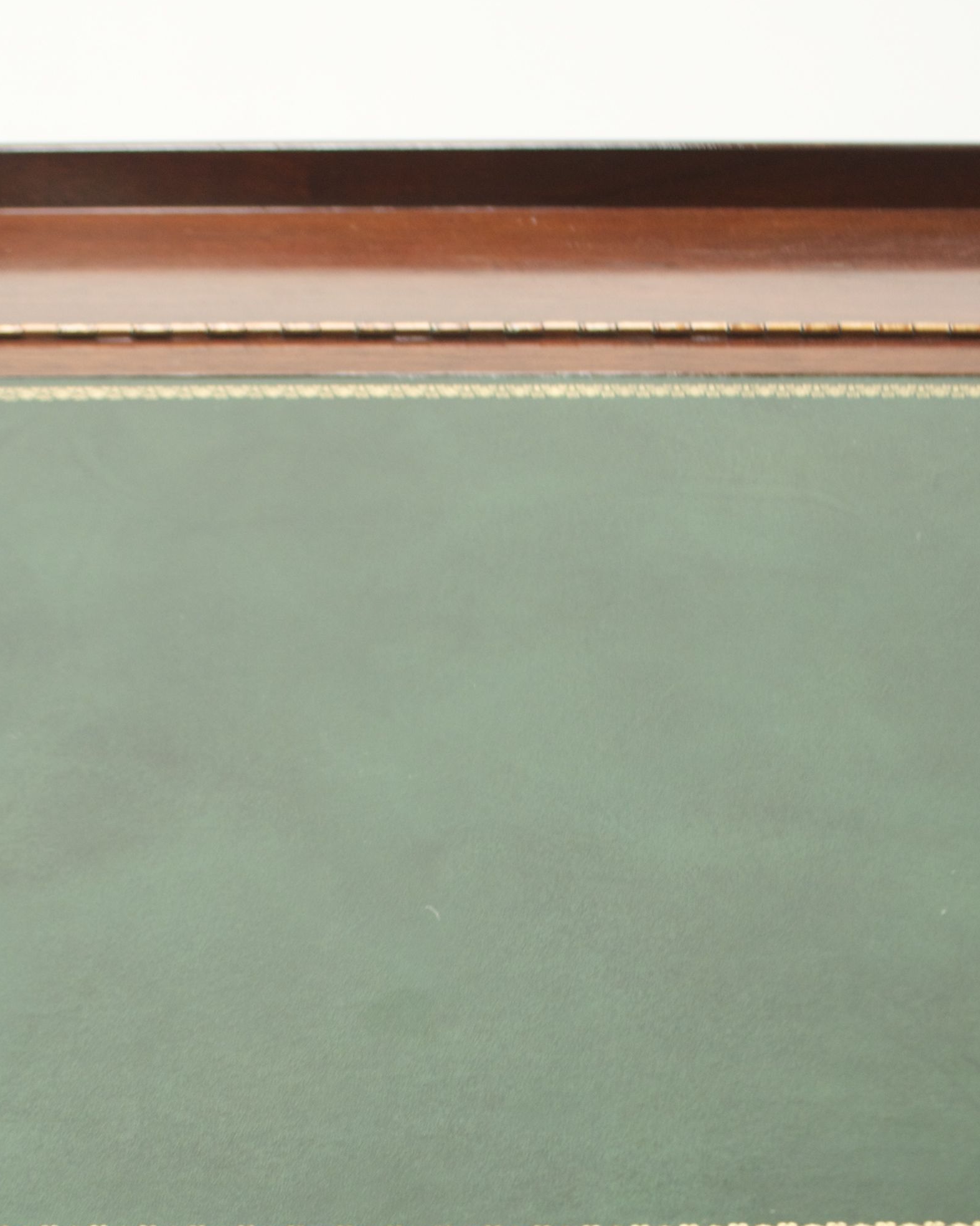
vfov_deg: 21.9
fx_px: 3118
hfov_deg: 17.8
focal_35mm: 86
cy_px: 1002
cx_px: 276
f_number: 3.8
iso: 200
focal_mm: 20
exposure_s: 1/20
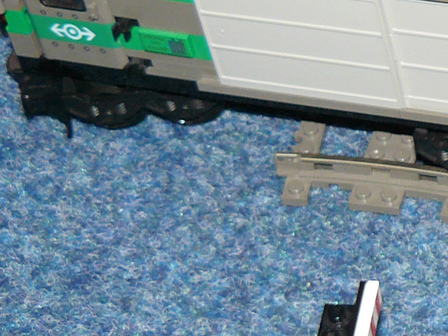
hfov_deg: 12.5
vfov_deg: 10.1
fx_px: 1890
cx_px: 779
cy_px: 38
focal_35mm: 146
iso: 100
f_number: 2.8
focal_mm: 6
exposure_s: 1/30
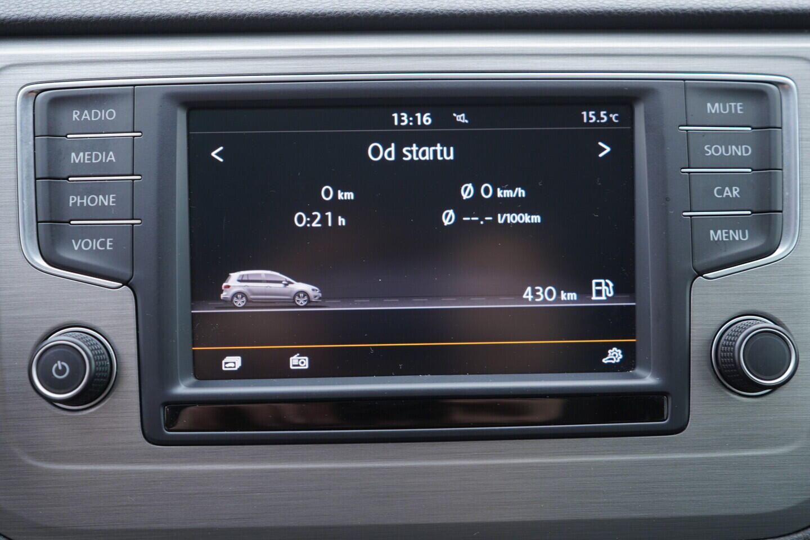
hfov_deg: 53.1
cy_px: 270
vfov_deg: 36.9
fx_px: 810
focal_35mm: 36
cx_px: 405
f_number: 2.8
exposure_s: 1/40
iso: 250
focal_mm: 24
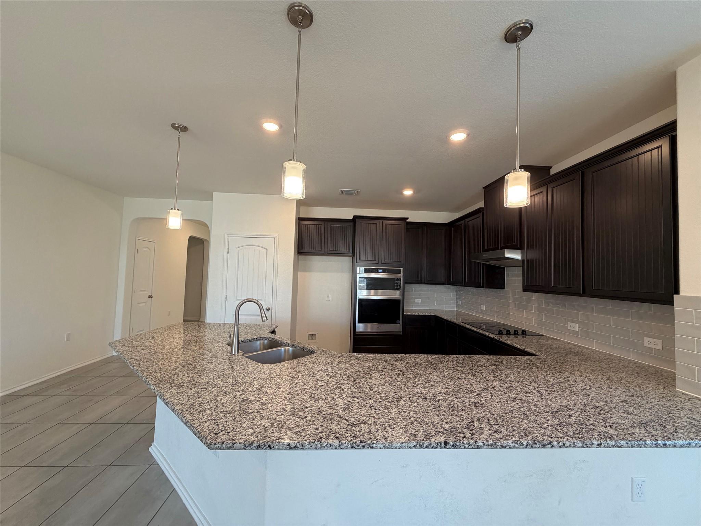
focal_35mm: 14
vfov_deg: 85.7
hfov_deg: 102.1
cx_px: 350
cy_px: 263
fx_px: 284
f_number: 2.2
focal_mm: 2.22
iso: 250
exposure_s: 1/120
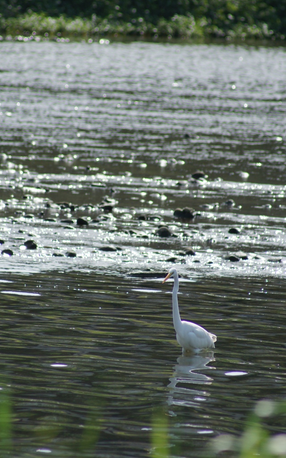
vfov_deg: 4.6
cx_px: 138
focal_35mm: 460
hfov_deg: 2.9
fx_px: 5738
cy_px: 229
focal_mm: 300
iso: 160
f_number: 5.6
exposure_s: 1/1000
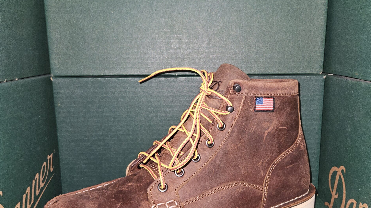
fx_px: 334
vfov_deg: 34.6
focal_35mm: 34
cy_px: 111
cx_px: 187
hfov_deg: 58.0
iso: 80
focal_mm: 5.4
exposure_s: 1/40
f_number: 1.8
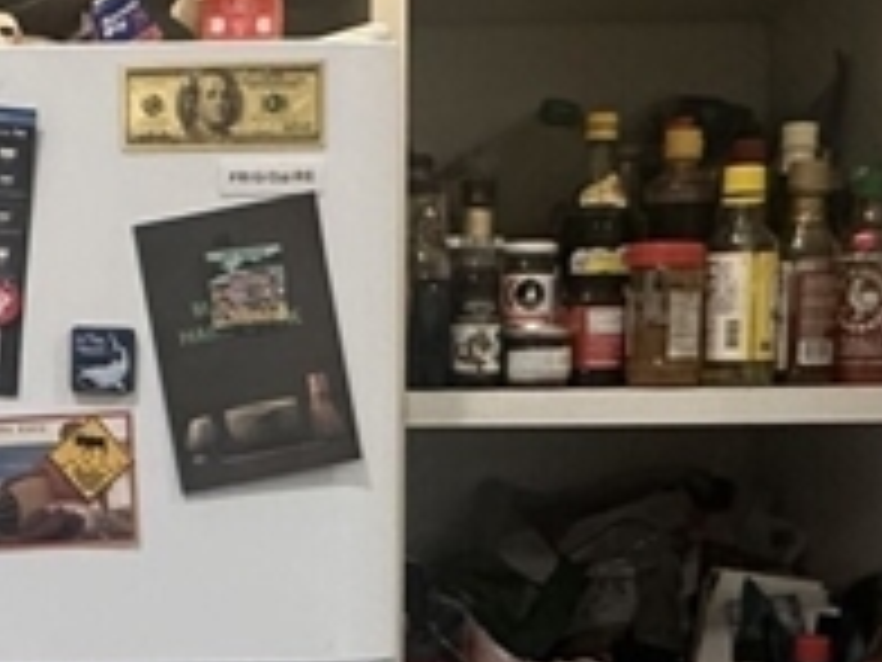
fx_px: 1860
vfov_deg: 19.7
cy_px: 639
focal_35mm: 73
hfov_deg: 26.0
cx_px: 130
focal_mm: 2.22
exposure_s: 1/120
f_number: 2.2
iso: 320
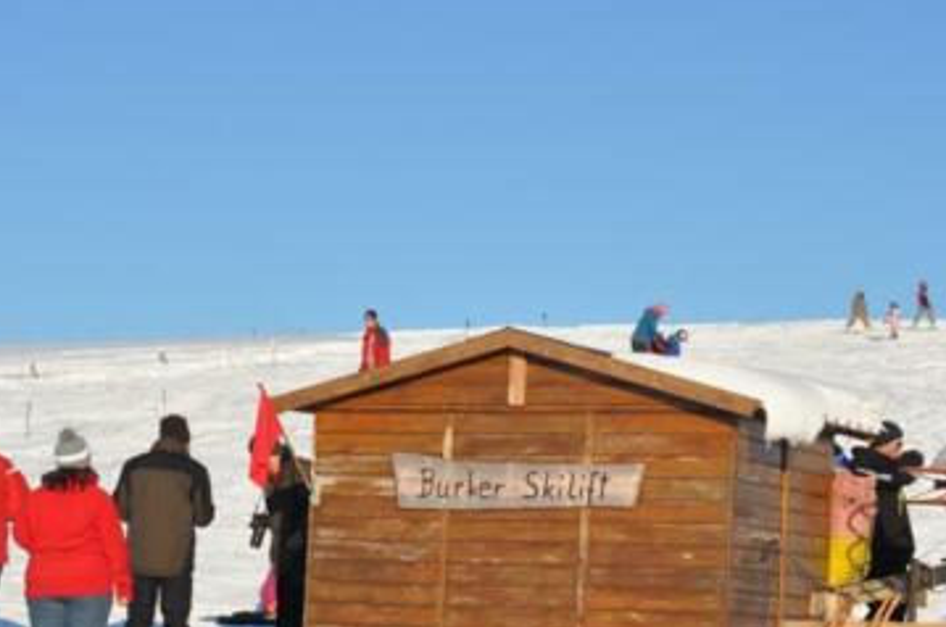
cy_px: 337
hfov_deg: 15.4
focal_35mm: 133
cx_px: 642
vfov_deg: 10.3
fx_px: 3489
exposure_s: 1/400
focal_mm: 48
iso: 200
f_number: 10
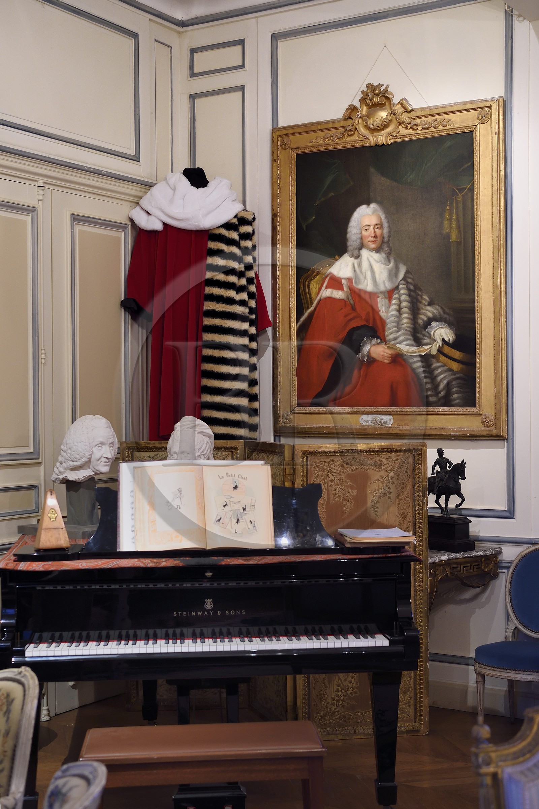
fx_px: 1123
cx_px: 270
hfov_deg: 27.0
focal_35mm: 50
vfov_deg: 39.6
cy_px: 404
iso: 1600
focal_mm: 50
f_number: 4.5
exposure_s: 1/25
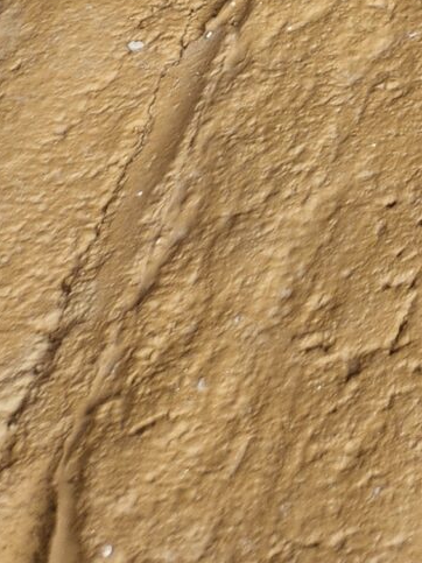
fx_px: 1984
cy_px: -761
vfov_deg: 12.7
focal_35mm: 122
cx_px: 1038
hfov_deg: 10.4
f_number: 1.8
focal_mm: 5.4
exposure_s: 1/139
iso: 20
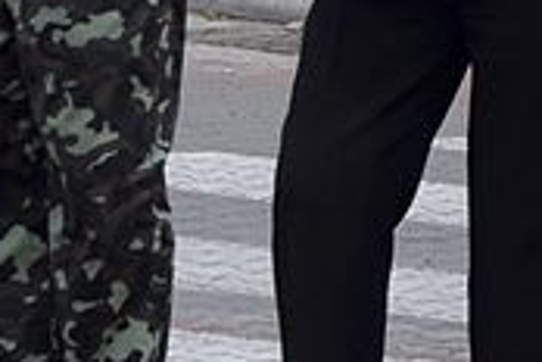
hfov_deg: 2.7
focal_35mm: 769
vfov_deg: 1.8
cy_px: -48
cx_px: 922
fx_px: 11583
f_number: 8
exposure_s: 1/320
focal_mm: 105
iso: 500
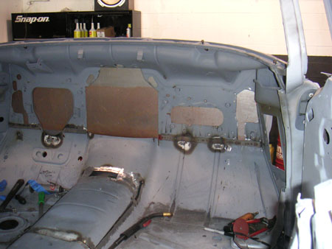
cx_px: 166
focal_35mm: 38
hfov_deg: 49.0
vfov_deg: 37.8
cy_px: 124
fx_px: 365
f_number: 2.8
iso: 160
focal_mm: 6
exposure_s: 1/45
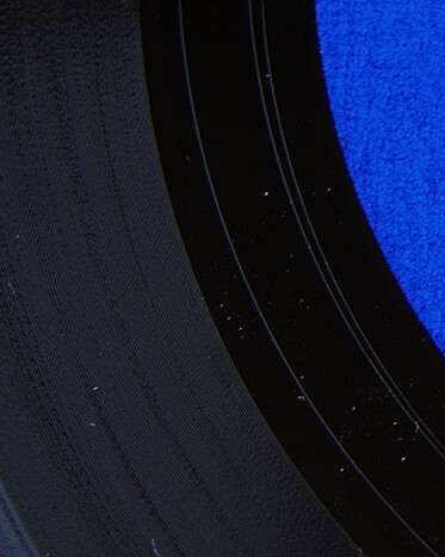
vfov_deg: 9.1
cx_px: 1012
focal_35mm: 211
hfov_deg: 7.0
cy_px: -61
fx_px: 3477
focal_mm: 35
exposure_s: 1/40
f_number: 3.3
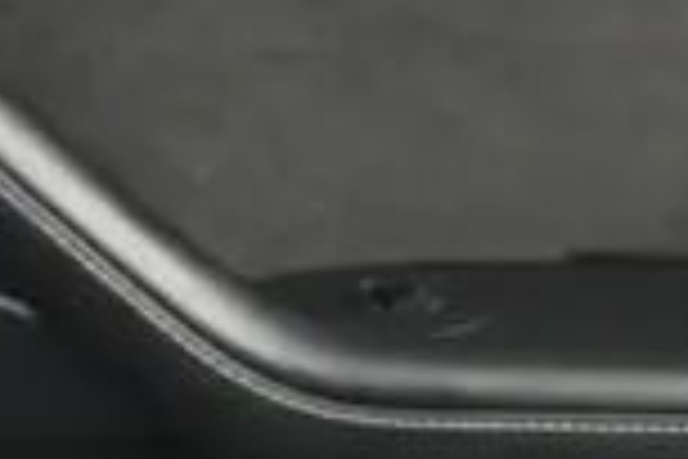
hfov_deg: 8.1
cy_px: 155
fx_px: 4784
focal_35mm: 250
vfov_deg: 5.5
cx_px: 899
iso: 1250
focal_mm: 25
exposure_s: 1/125
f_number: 4.2
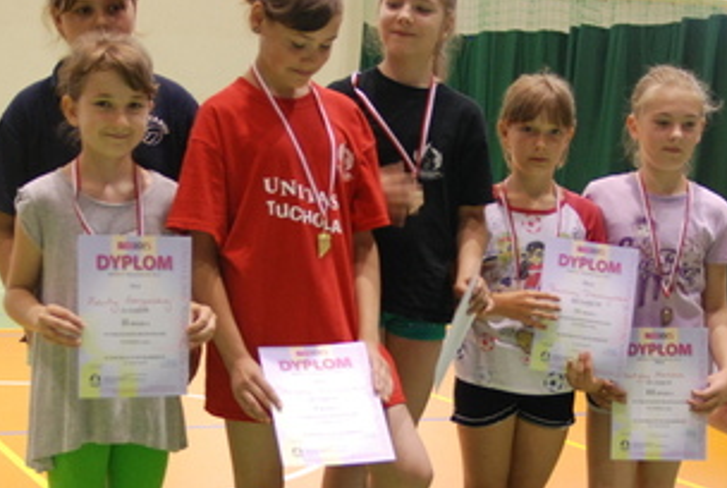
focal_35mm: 84
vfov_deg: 16.2
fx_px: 1700
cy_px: 405
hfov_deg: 24.1
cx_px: 375
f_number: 3.2
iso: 450
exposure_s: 1/30
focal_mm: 24
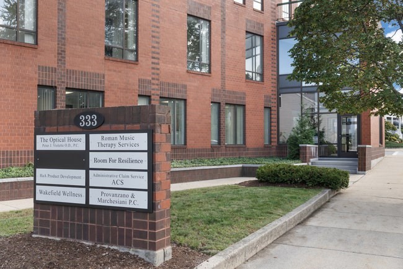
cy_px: 134
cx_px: 202
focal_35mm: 36
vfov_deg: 36.9
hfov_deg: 53.1
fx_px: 403
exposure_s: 1/50
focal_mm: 24
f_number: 8
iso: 200
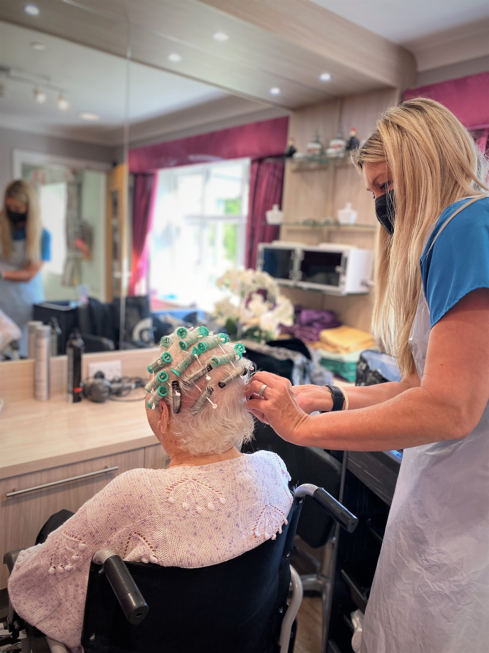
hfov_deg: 53.1
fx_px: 490
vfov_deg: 67.3
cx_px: 244
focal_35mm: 26
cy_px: 326
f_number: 1.8
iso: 64
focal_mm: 4.25
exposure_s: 1/100
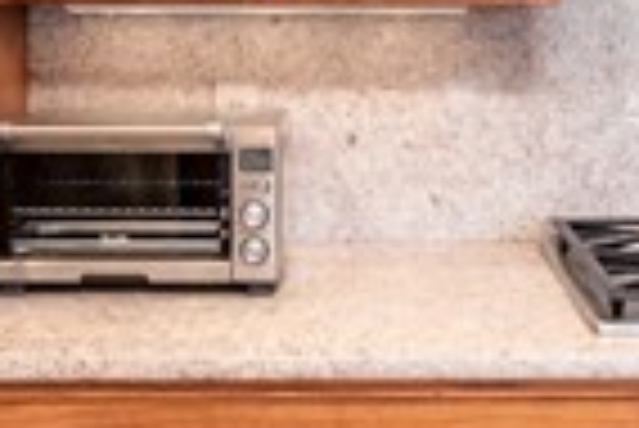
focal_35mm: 72
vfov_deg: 18.3
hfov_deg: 28.0
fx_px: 1279
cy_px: -43
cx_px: 310
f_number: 8
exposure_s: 1/6
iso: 320
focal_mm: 16
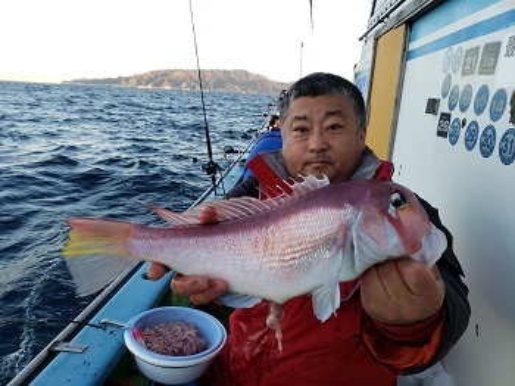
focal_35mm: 26
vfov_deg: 53.0
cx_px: 258
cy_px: 193
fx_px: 387
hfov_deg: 67.3
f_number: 1.5
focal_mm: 4.3
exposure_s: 1/260
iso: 50
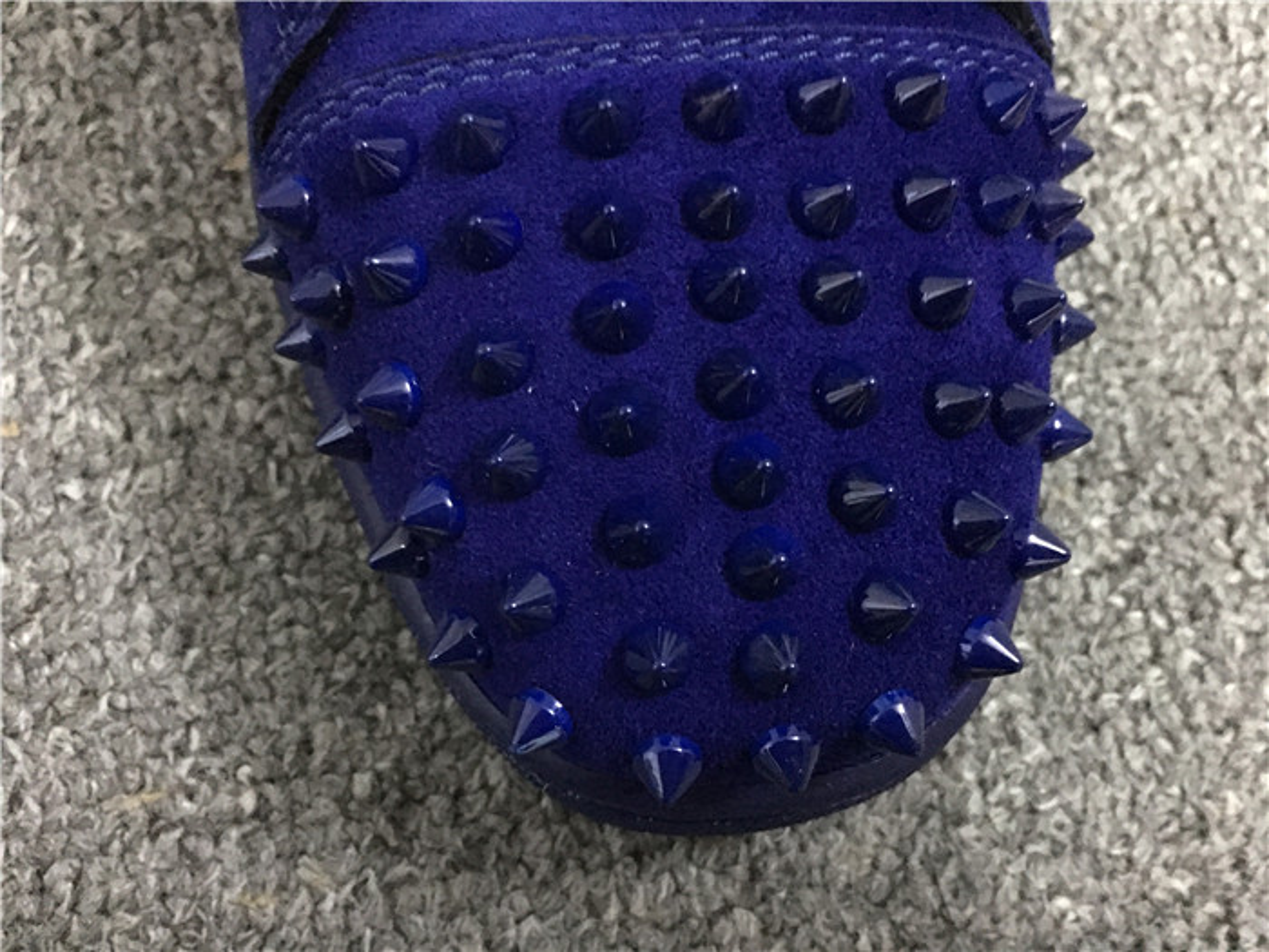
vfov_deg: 48.2
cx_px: 634
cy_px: 476
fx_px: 1063
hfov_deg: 61.7
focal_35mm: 29
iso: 200
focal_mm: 4.15
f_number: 2.2
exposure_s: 1/4
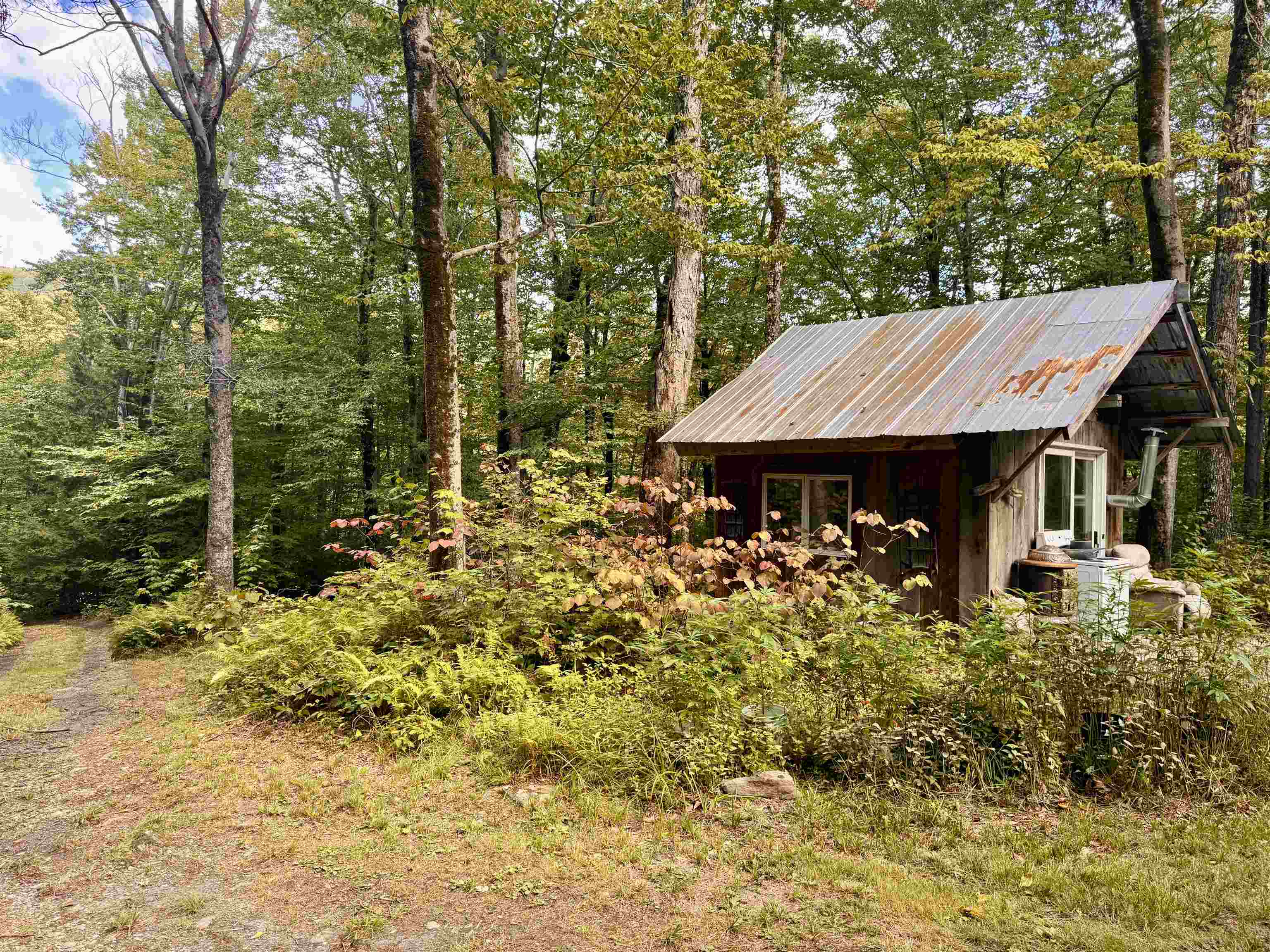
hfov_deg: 71.6
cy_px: 476
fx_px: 881
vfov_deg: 56.8
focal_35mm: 24
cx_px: 635
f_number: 1.78
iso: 64
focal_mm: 6.76
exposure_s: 1/180
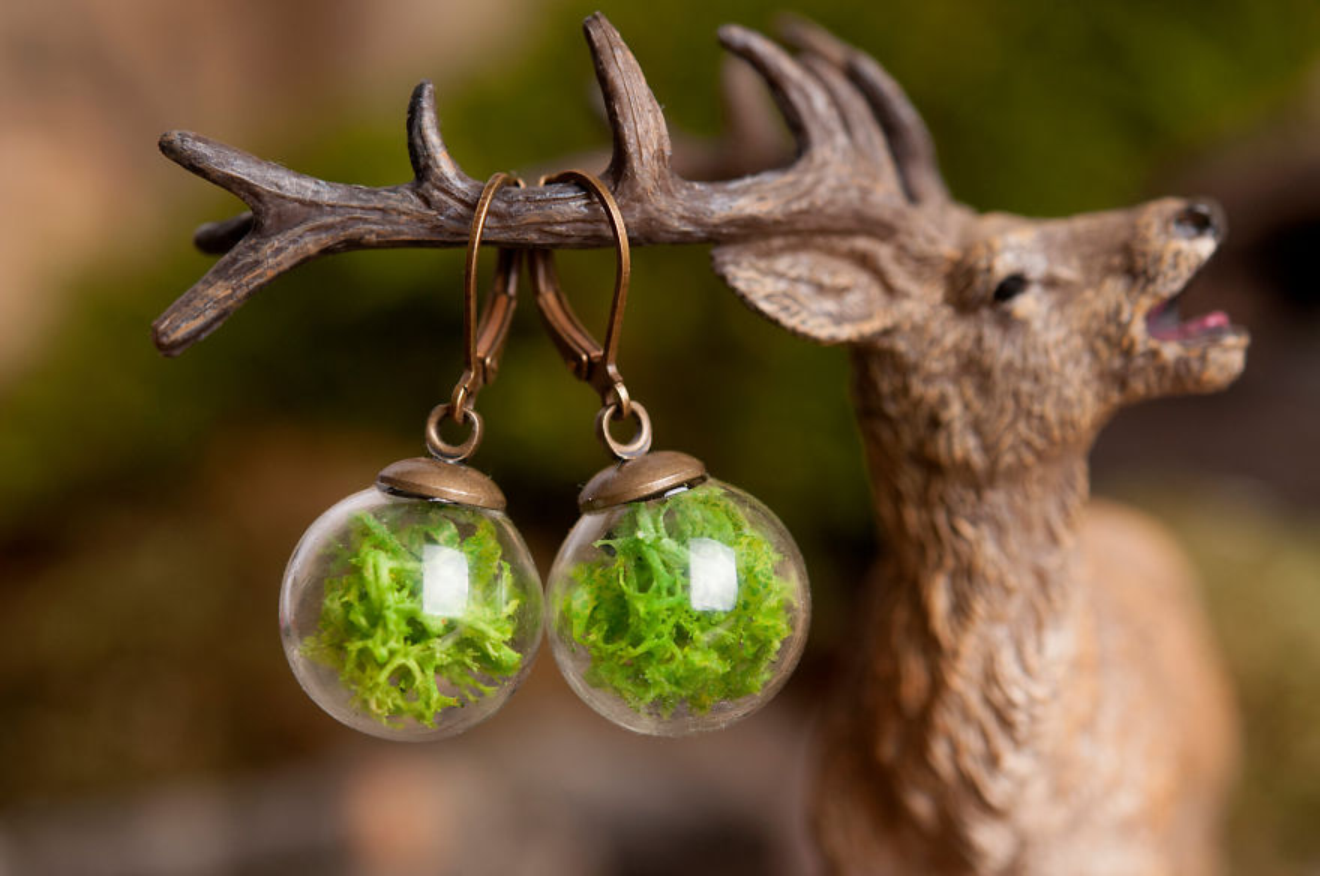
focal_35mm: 90
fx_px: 3295
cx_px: 660
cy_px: 438
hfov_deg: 22.7
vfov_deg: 15.1
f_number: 5.6
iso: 250
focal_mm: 60
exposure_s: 1/80
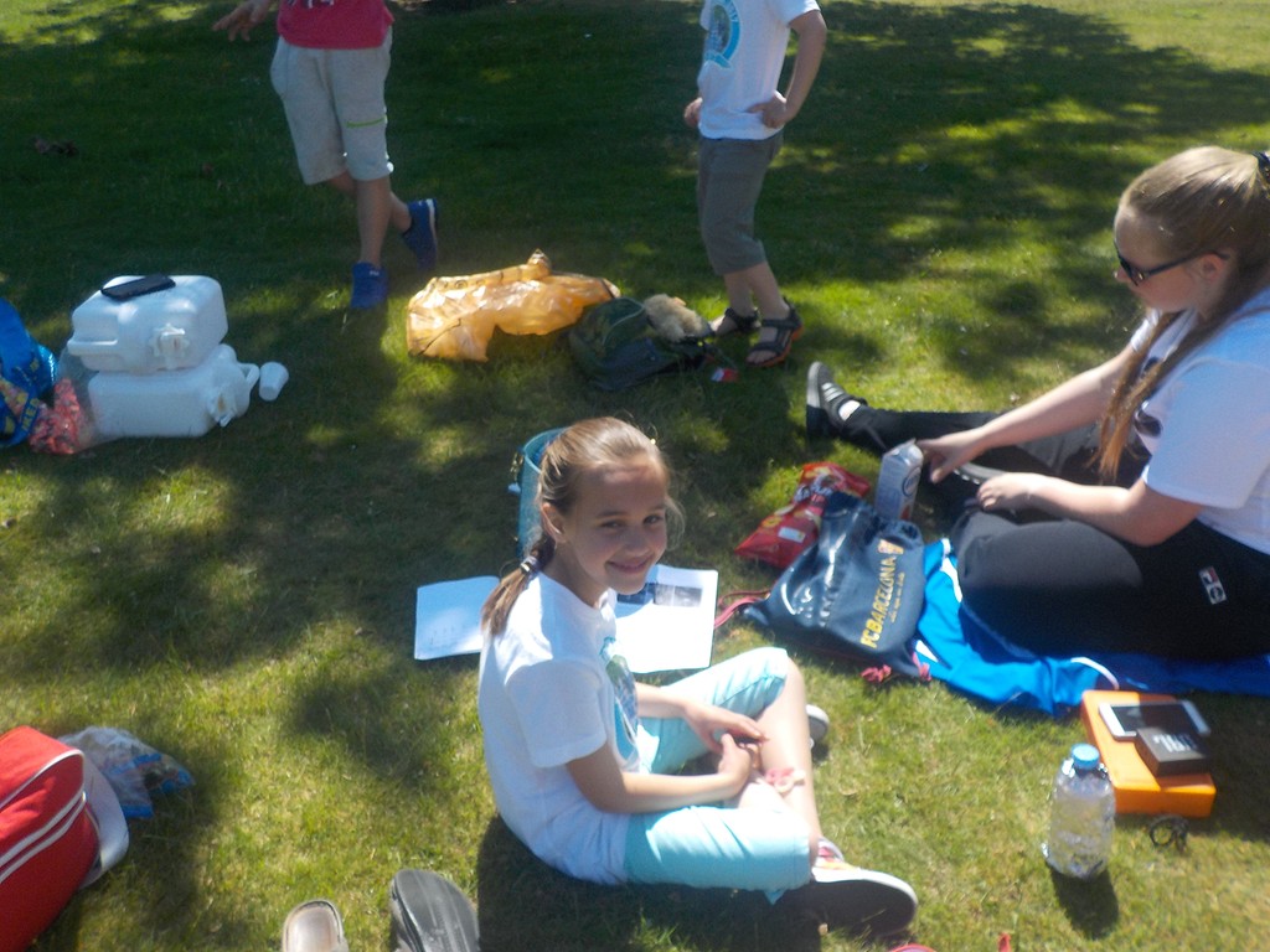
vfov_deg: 46.8
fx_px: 1101
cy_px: 476
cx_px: 635
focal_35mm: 30
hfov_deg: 60.0
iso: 125
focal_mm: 4.1
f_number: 3.3
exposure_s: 1/800
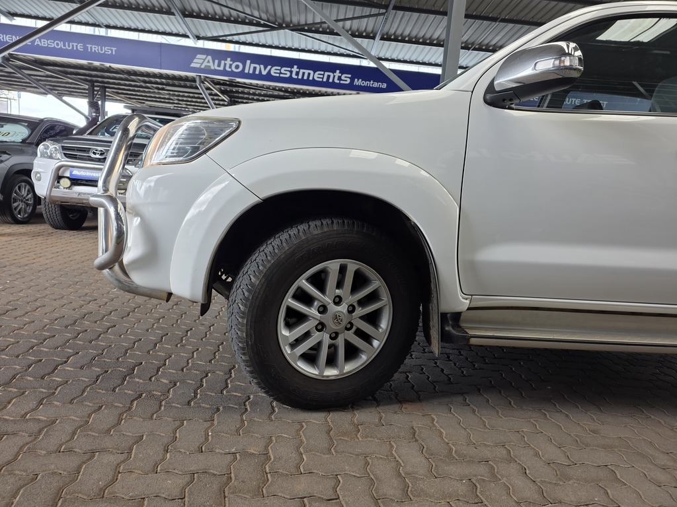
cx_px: 338
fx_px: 450
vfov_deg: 58.9
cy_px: 254
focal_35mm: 23
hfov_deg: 73.9
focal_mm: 6.25
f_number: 1.7
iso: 50
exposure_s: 1/180
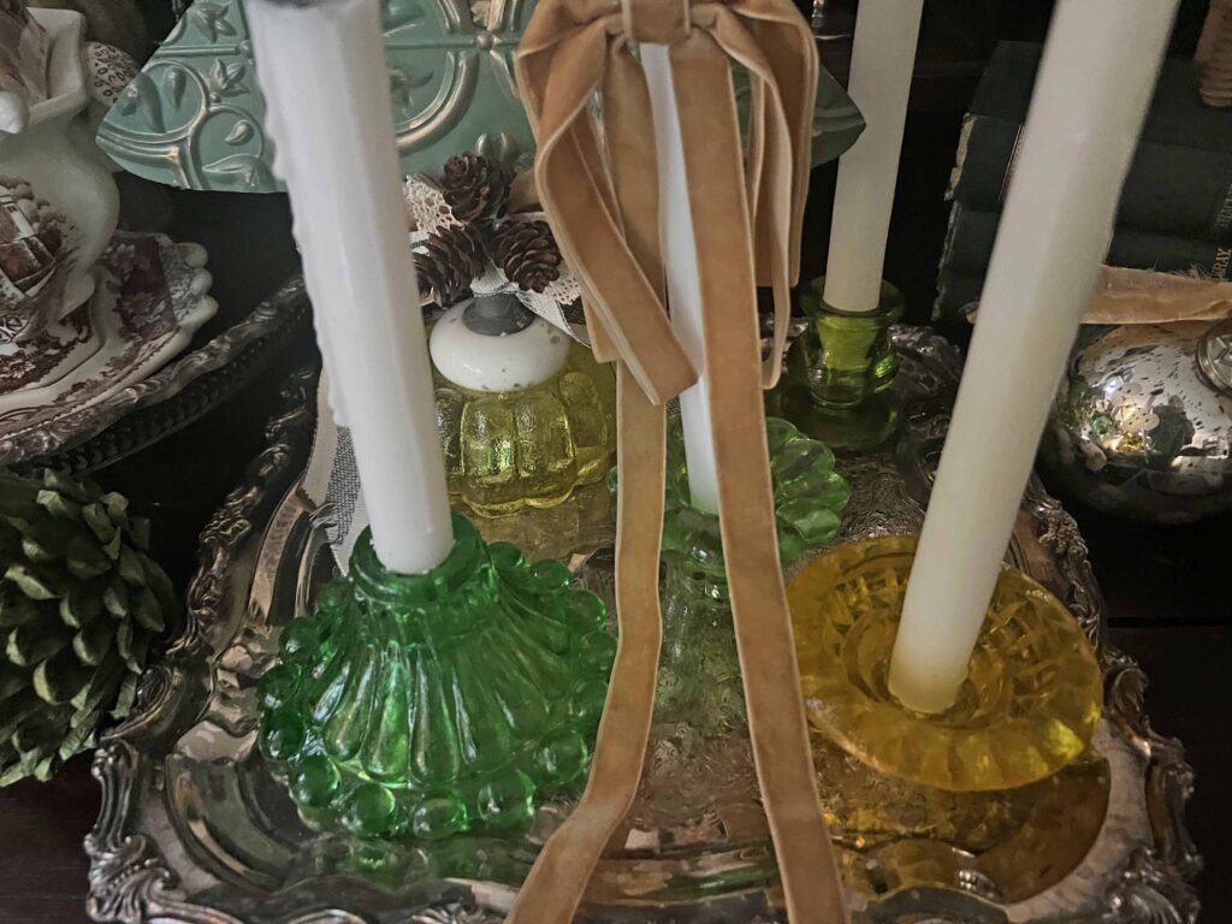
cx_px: 616
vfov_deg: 53.1
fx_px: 925
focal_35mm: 26
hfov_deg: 67.3
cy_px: 462
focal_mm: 5.7
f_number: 1.5
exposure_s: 1/30
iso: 1000
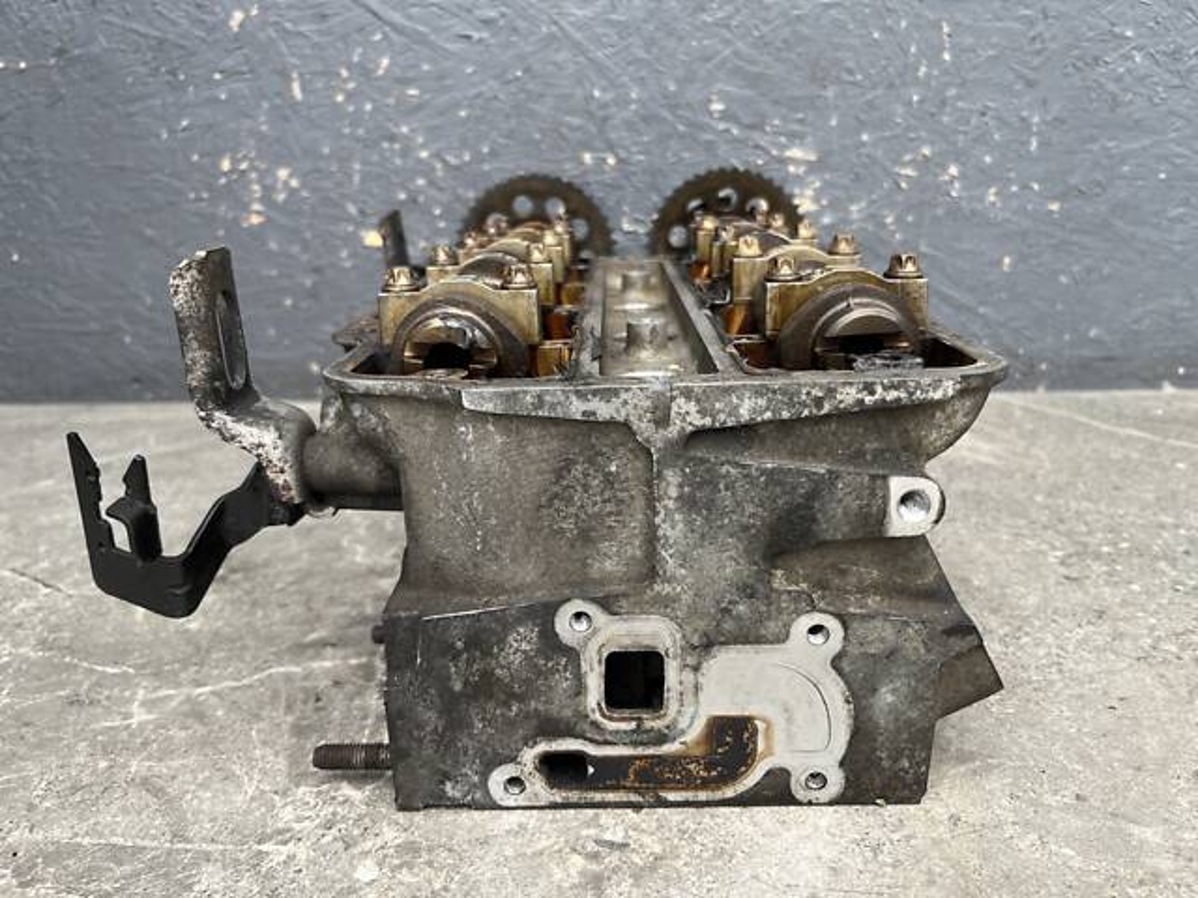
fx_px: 900
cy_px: 449
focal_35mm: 26
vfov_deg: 53.1
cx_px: 599
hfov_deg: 67.3
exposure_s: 1/122
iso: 40
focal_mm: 5.1
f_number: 1.6
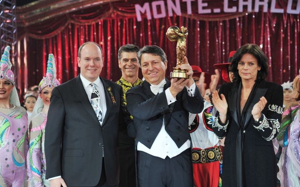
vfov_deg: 11.4
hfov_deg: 18.1
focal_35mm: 115
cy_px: 92
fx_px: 940
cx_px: 150
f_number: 6.3
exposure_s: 1/200
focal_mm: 112
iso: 1600
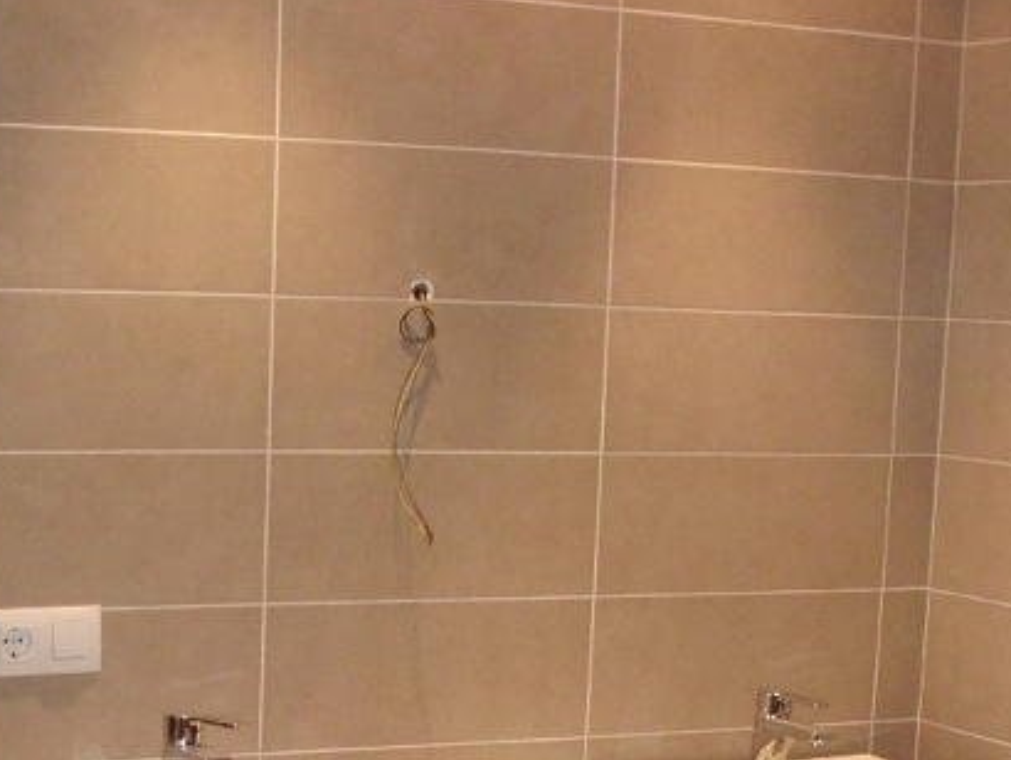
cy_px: 727
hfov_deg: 24.2
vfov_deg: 18.3
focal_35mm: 79
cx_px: 165
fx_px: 2309
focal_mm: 6.3
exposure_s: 1/60
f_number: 2.9
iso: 200
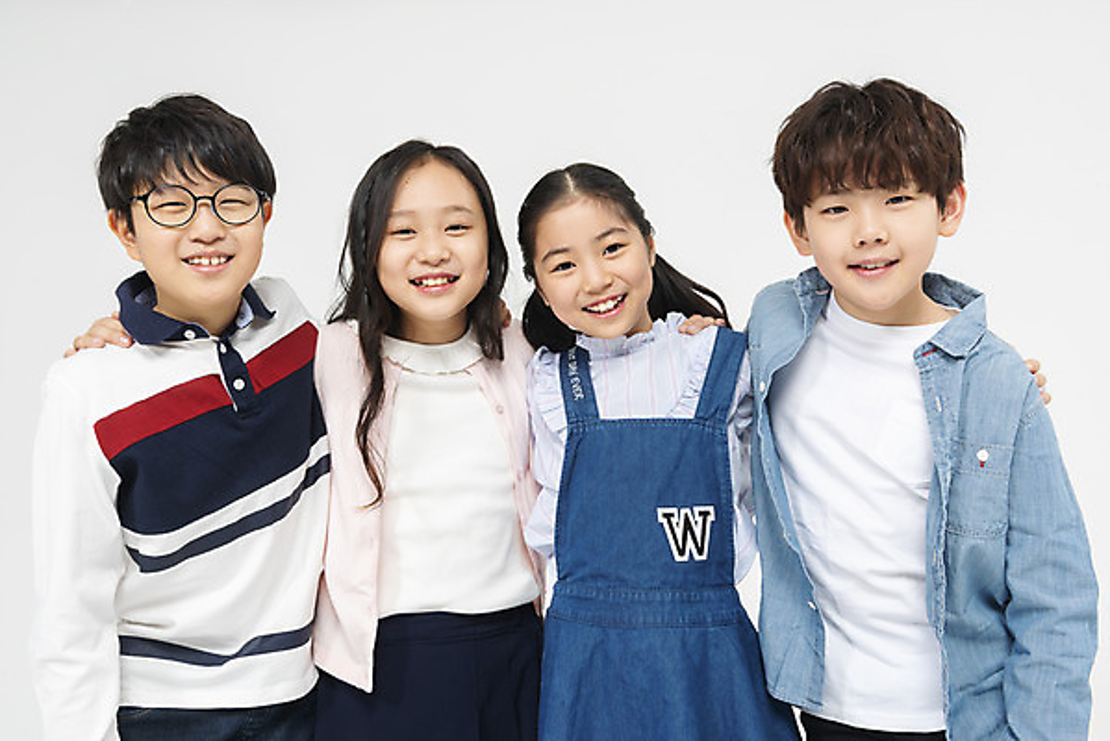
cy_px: 370
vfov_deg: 36.9
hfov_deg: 53.1
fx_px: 1110
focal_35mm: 36
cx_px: 555
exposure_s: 1/125
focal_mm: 36
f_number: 22
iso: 100
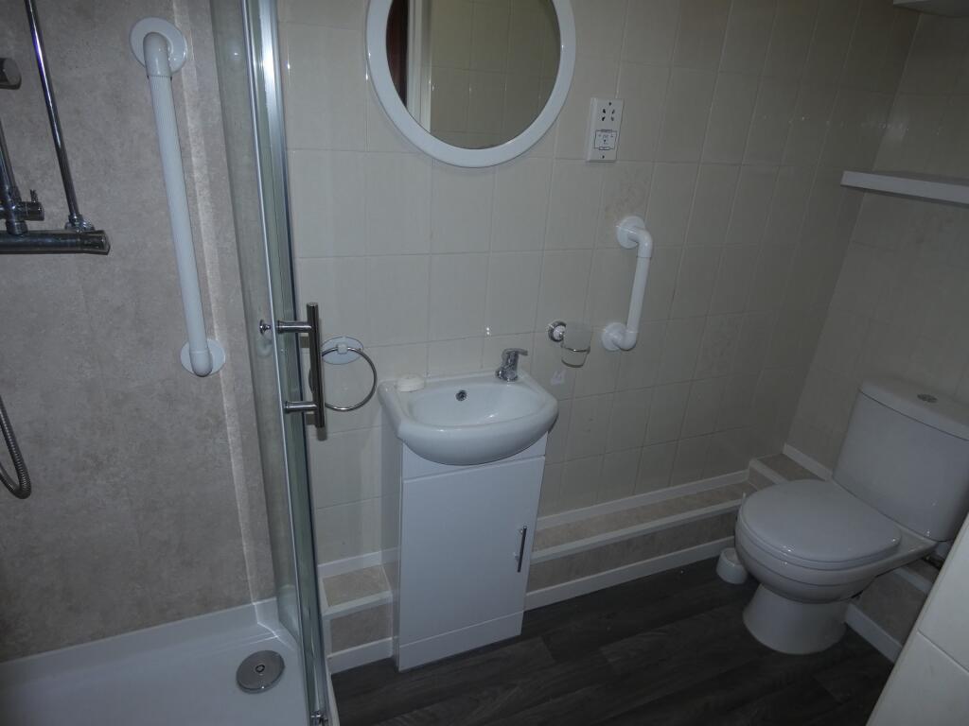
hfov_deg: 81.7
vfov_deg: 66.0
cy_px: 363
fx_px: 560
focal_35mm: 20
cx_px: 484
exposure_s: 1/60
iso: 80
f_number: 3.2
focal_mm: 3.6
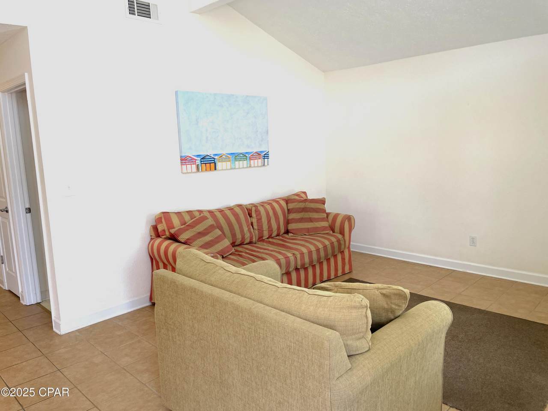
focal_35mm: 26
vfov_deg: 53.1
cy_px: 206
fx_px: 412
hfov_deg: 67.3
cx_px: 274
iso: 50
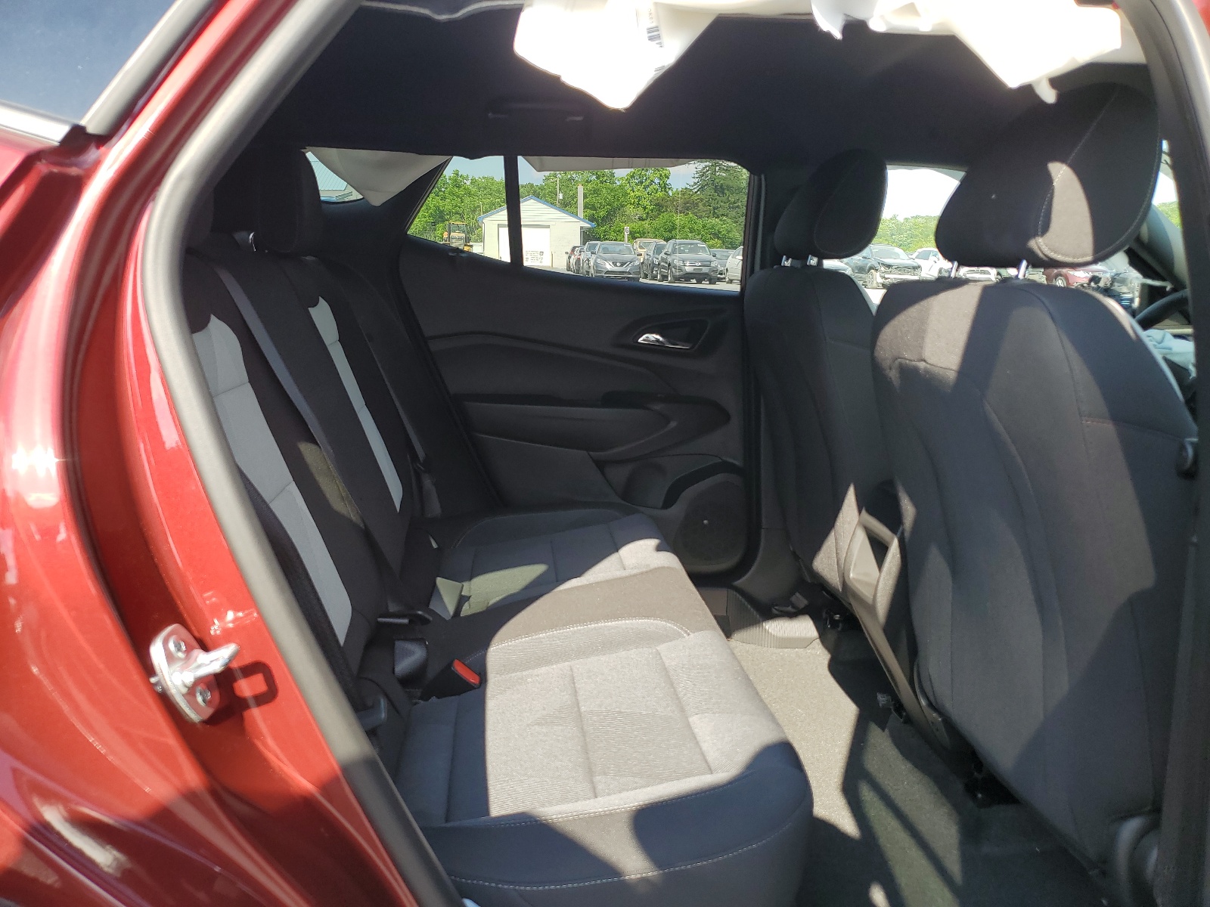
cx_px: 605
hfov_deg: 67.3
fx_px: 909
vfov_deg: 53.1
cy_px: 454
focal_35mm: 26
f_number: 1.5
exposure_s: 1/526
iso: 50
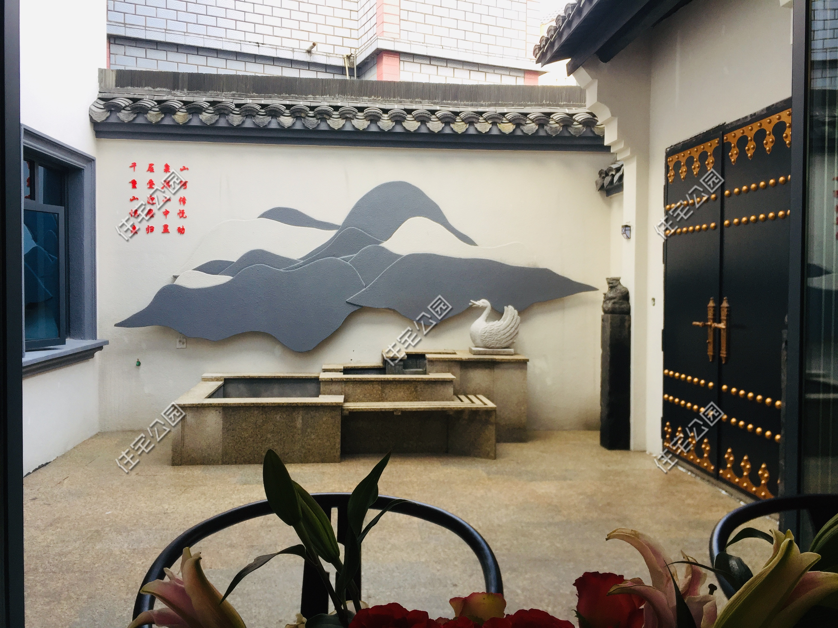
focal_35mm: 29
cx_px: 419
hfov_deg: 61.7
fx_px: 702
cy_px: 314
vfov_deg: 48.2
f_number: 2.2
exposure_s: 1/100
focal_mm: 4.15
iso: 50
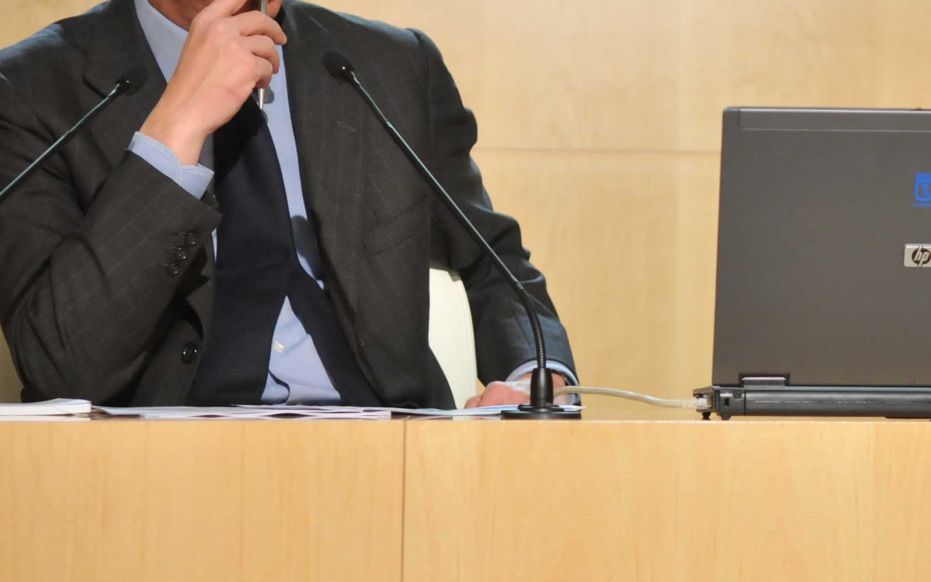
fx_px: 3681
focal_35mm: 145
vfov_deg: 9.0
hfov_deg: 14.3
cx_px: 843
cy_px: 98
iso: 800
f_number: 2.8
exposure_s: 1/200
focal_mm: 45
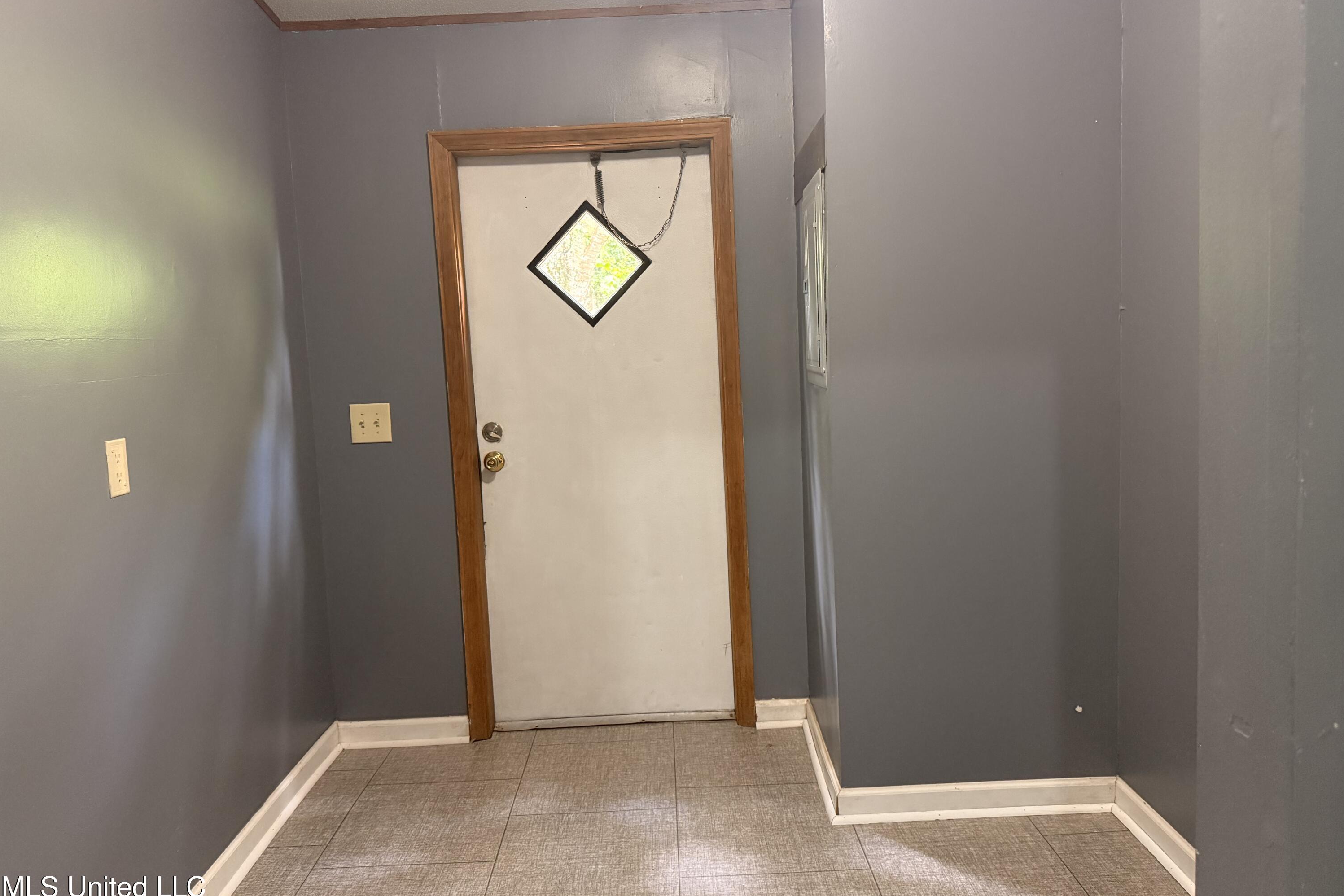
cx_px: 672
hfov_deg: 71.5
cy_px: 428
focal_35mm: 25
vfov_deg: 51.3
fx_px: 933
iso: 800
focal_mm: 6.76
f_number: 1.78
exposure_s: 1/40
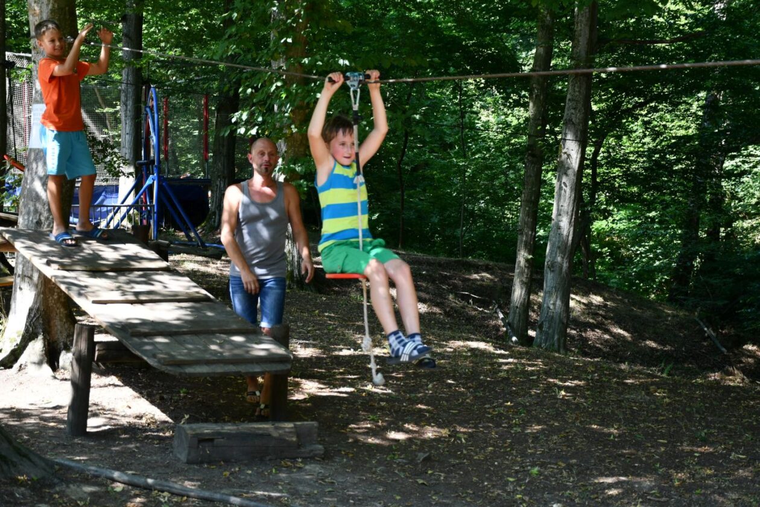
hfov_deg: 35.1
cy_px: 254
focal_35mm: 57
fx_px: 1203
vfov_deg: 23.8
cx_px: 380
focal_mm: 38
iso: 400
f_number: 5
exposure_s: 1/250
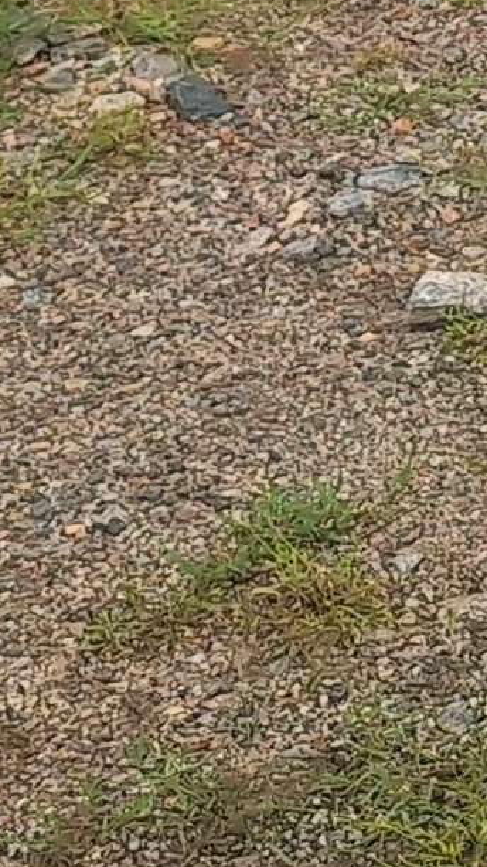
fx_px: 3836
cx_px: 1654
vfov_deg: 10.8
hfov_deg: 6.4
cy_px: -1276
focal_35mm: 167
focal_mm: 5.54
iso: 40
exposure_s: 1/1828
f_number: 1.8
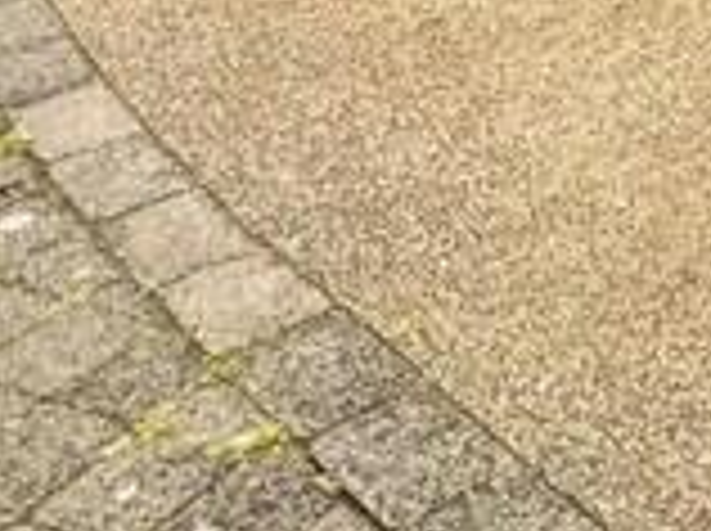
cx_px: 1287
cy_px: -871
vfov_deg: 11.9
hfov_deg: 17.4
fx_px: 1866
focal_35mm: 91
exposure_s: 1/343
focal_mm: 2.22
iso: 40
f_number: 2.2
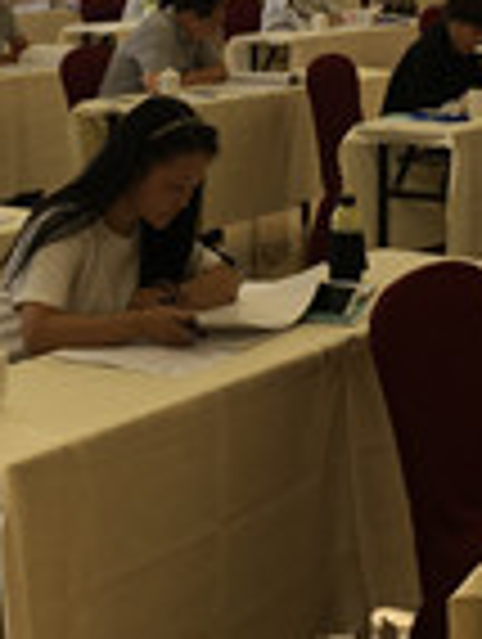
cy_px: 47
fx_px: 1888
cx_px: 257
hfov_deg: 14.5
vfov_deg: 18.9
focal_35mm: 102
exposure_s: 1/50
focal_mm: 4.15
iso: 32
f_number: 2.2
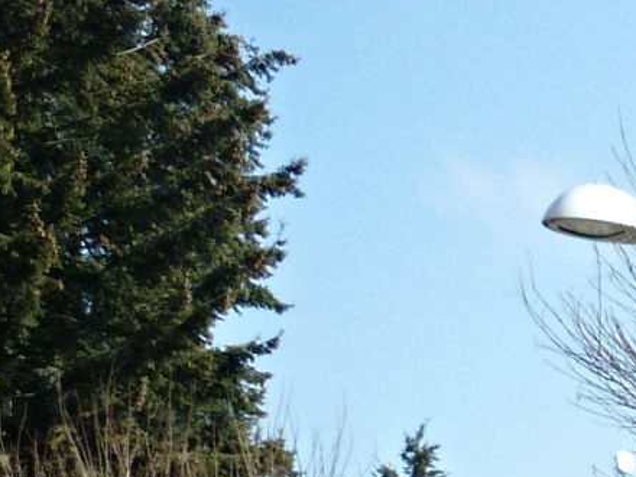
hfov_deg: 12.0
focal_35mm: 144
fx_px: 2646
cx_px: 1325
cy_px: 844
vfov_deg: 9.8
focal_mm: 5.5
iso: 80
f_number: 2.8
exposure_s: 1/800
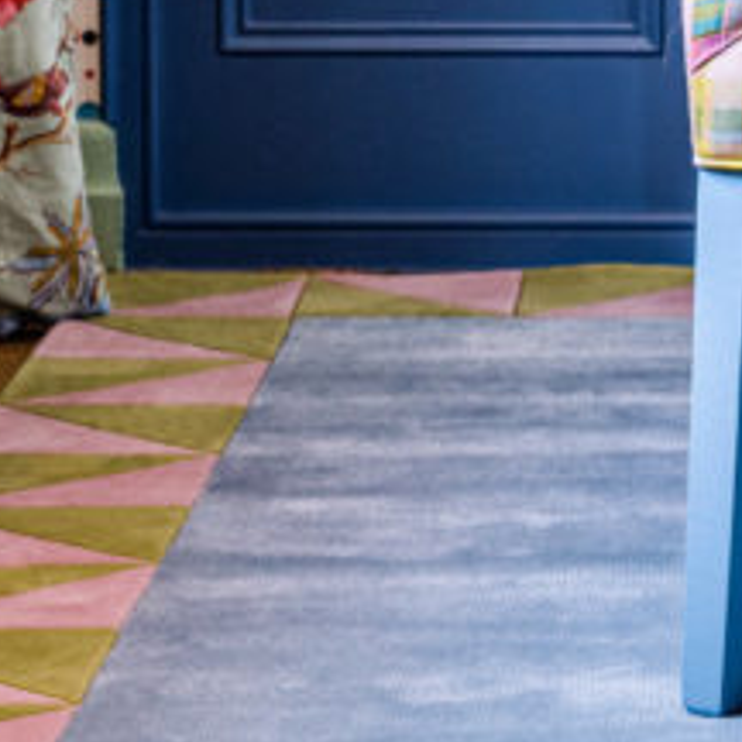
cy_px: -270
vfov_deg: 7.6
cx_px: 962
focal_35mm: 227
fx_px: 5505
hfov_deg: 7.6
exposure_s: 1/10
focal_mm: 50
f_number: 8
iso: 400
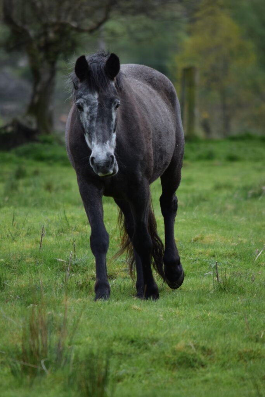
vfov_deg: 4.6
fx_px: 4967
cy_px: 198
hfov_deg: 3.1
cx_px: 132
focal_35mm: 450
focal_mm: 300
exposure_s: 1/1000
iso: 560
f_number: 5.6
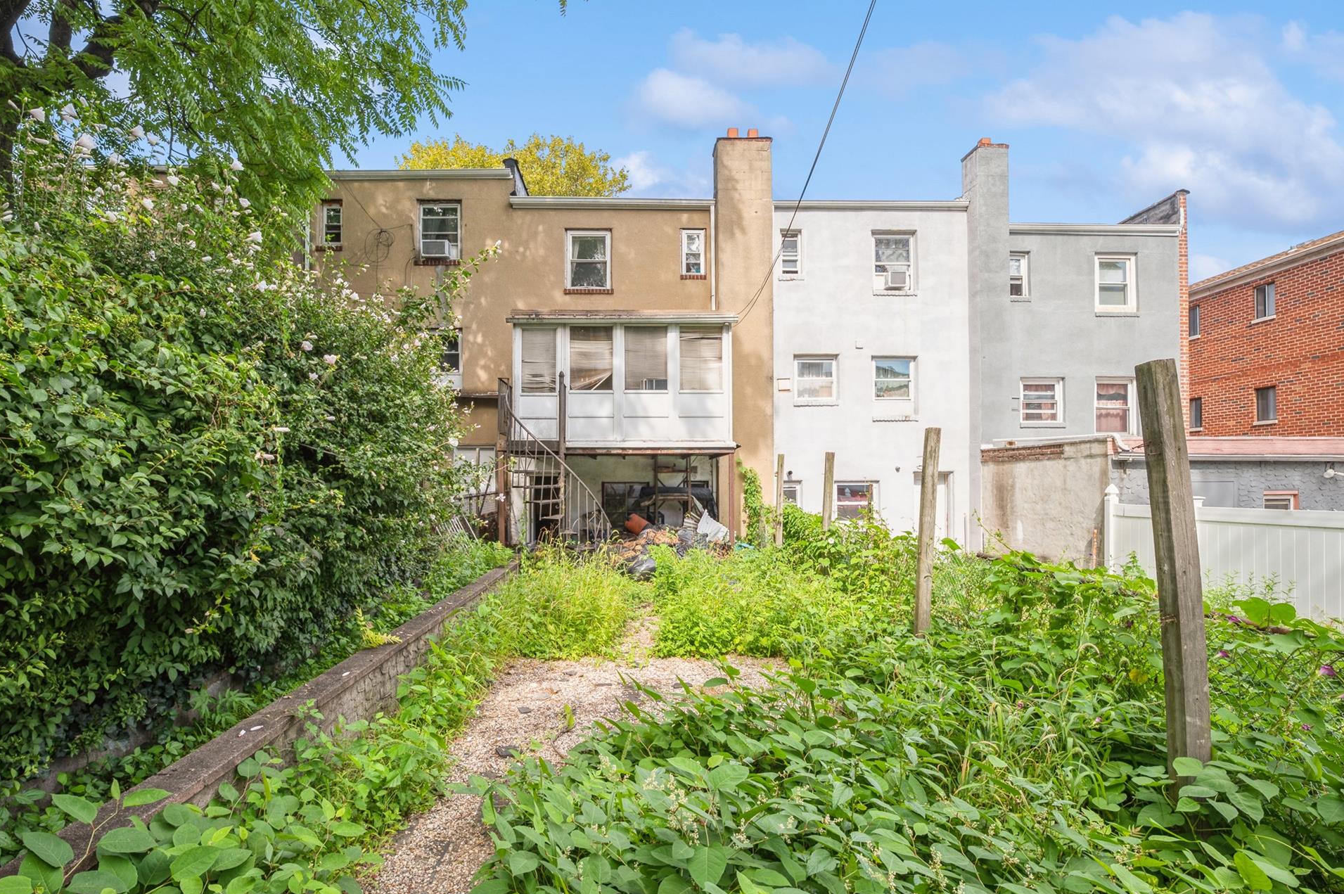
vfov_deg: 77.2
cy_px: 445
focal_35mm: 15
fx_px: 560
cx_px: 646
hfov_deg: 100.4
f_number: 11
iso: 200
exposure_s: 1/60
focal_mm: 14
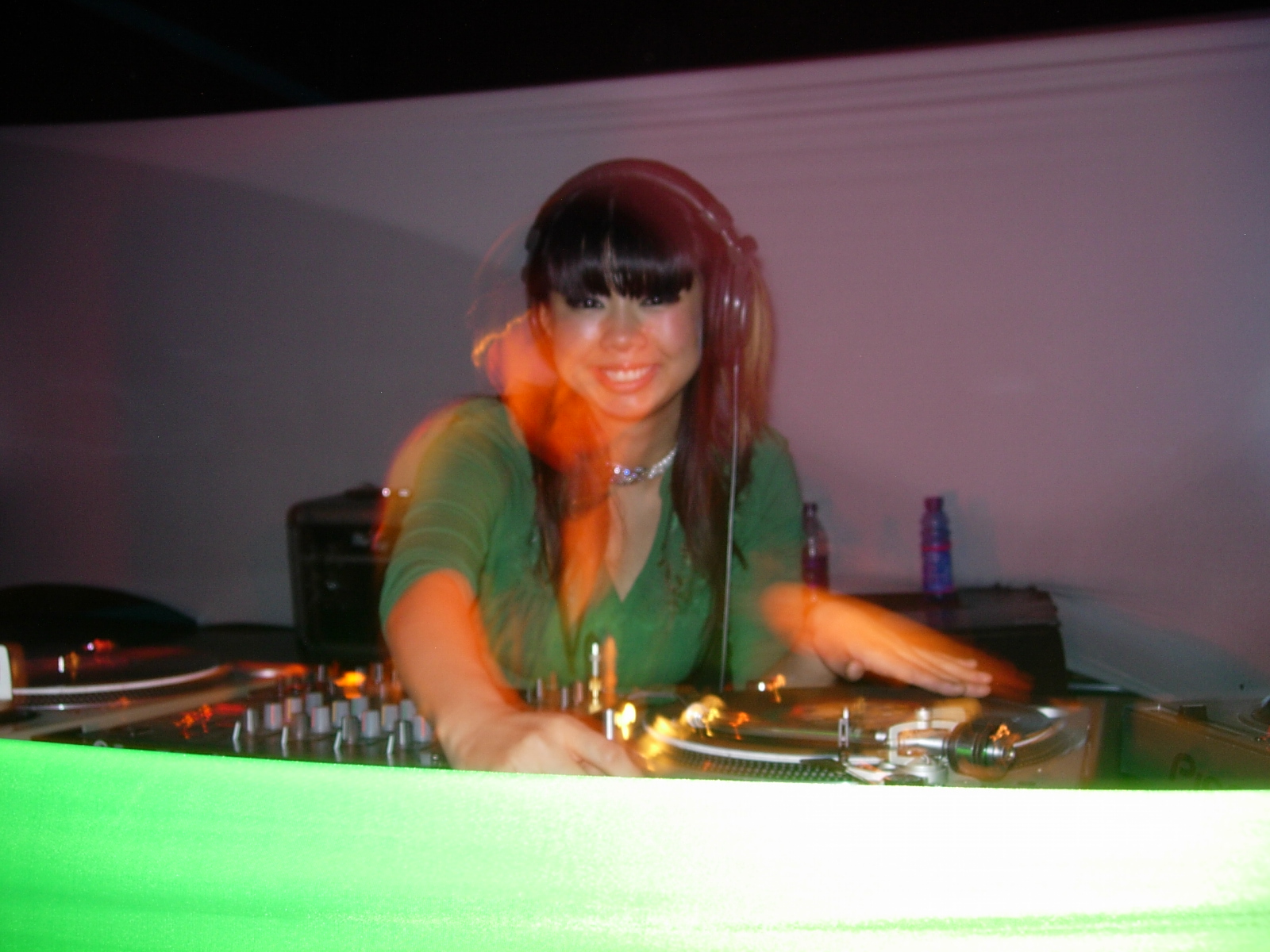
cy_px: 476
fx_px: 1394
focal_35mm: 38
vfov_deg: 37.7
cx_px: 635
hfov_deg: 49.0
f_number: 2.8
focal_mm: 7.8
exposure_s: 1
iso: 79
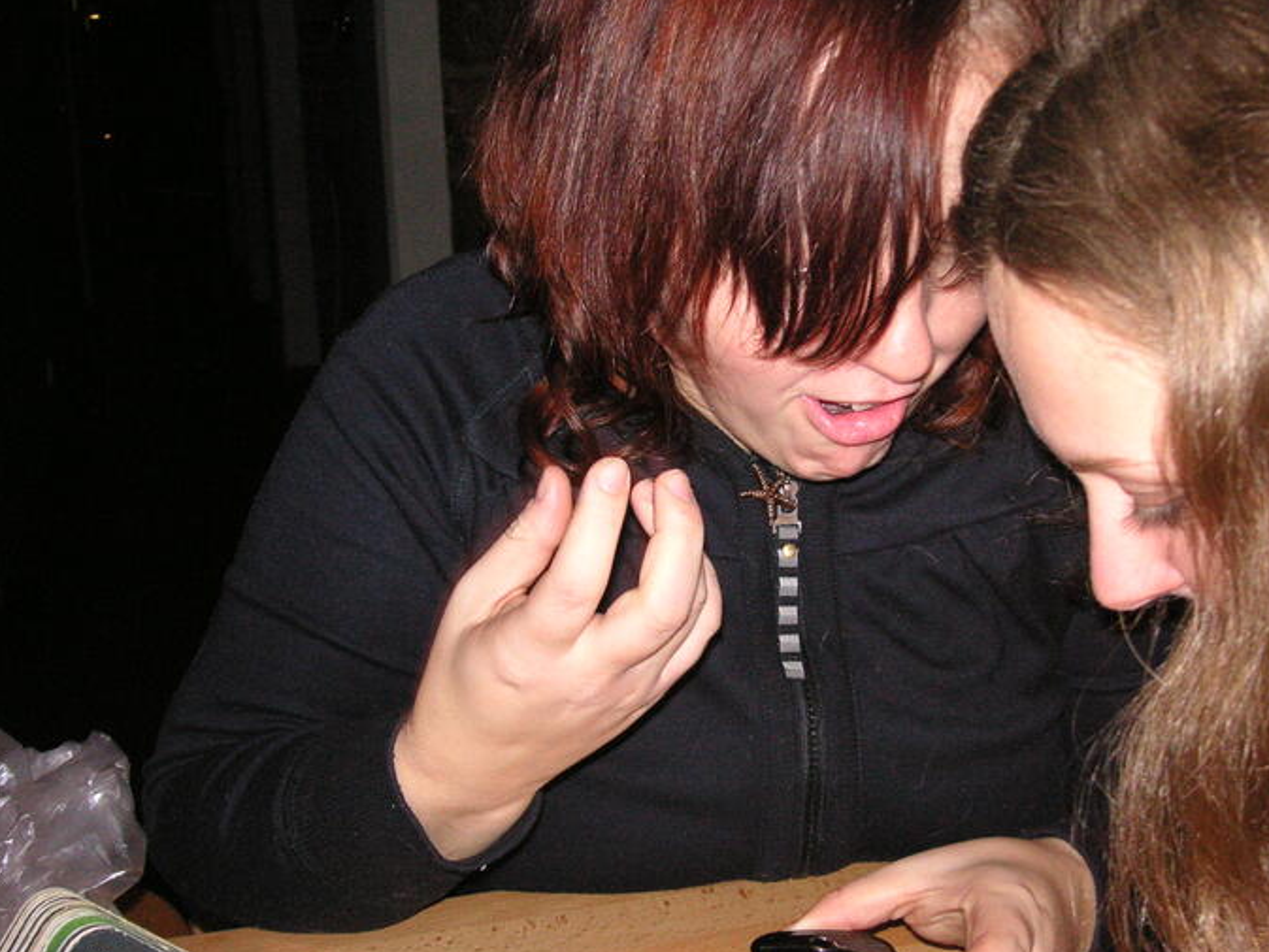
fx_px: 1613
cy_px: 471
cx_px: 747
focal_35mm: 44
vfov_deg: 32.9
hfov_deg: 42.8
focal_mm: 6.1
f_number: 2.8
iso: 160
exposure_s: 1/45
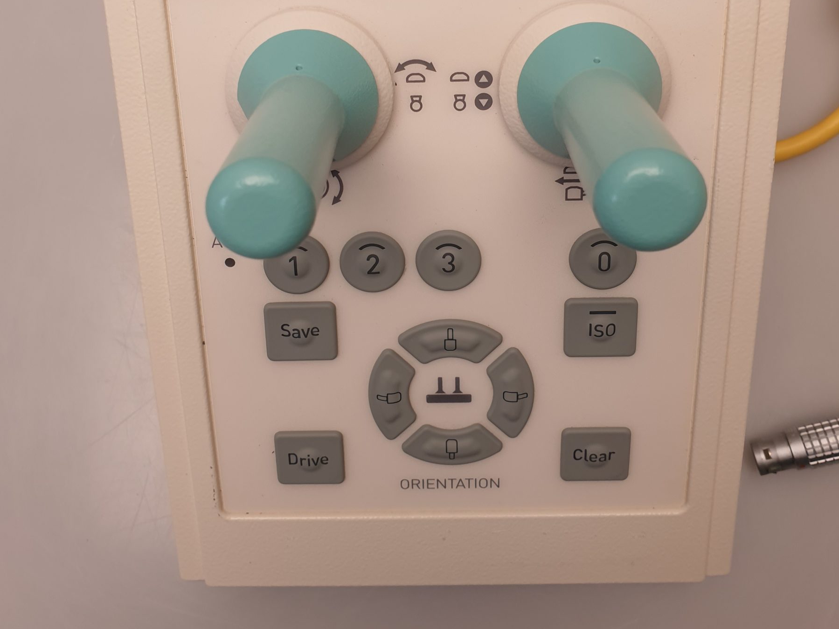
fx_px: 897
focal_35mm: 37
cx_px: 411
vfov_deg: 37.8
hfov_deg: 50.1
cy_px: 166
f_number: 2.4
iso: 64
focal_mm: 4.3
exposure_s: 1/100
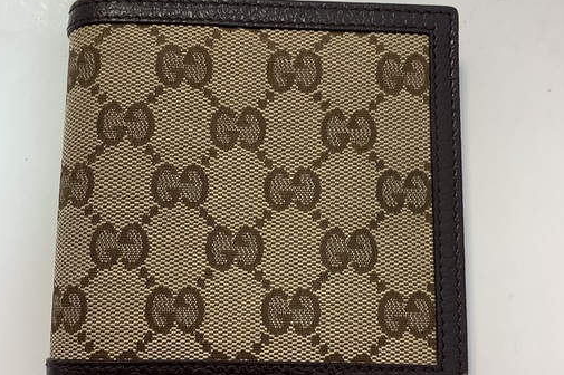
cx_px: 271
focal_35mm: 46
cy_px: 208
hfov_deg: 42.8
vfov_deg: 29.2
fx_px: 720
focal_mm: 3.3
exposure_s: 1/50
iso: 80
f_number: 2.4
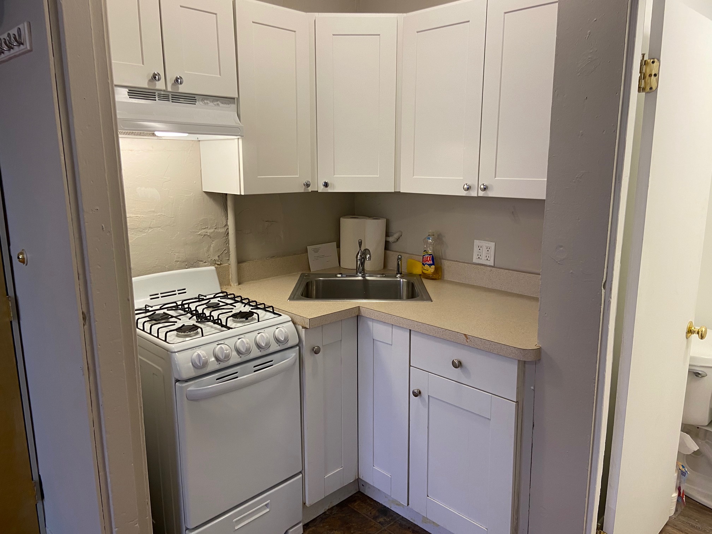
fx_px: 535
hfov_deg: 67.3
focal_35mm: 26
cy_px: 267
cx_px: 356
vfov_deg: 53.1
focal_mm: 4.25
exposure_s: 1/60
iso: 80
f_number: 1.8
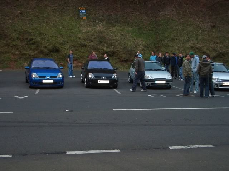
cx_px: 114
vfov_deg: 29.7
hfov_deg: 38.9
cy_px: 86
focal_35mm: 49
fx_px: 324
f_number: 3.1
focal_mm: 8.2
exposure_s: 1/60
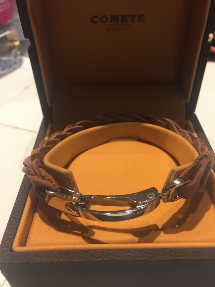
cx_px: 108
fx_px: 240
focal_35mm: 29
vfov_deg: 61.7
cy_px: 144
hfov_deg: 48.2
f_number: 2.2
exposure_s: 1/33
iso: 125
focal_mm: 4.15
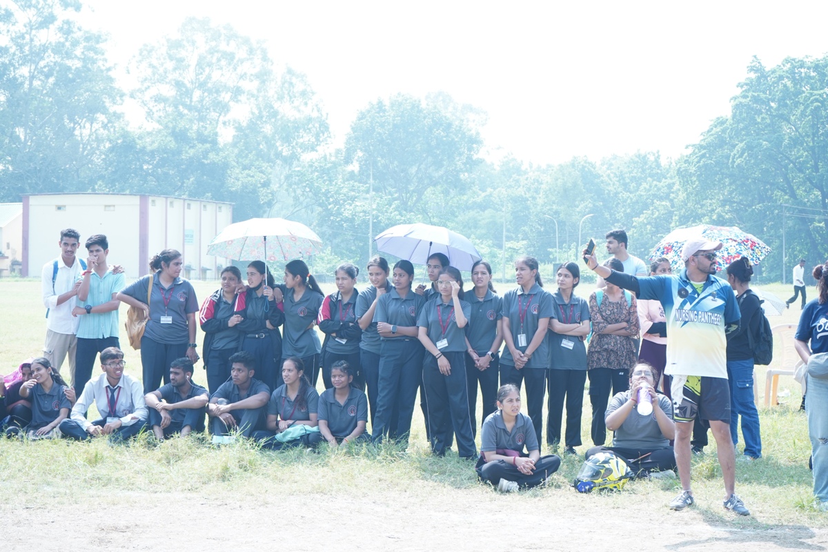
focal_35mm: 70
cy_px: 276
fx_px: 1610
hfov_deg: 28.8
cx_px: 414
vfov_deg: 19.5
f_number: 9
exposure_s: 1/100
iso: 250
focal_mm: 70
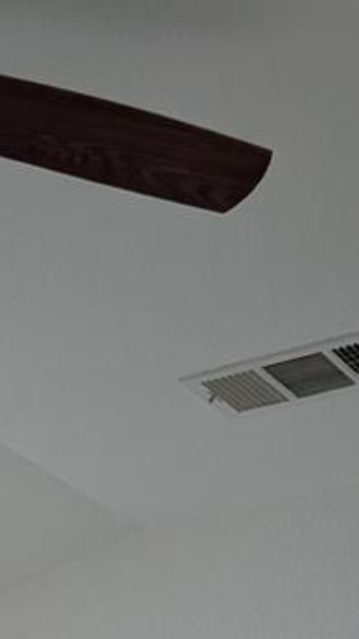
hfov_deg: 9.5
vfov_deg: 14.6
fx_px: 1965
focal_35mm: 116
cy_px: 1354
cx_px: -439
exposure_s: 1/2370
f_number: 1.68
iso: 22
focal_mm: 6.9
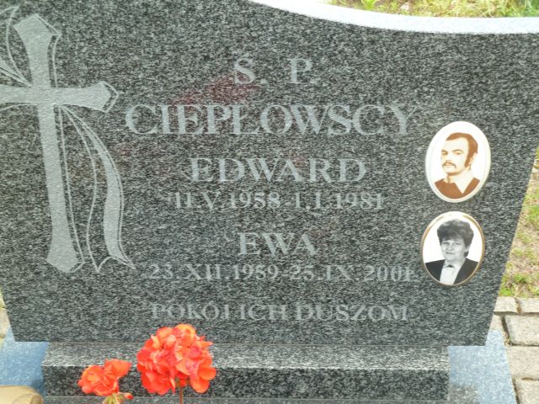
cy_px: 202
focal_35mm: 72
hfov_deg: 27.0
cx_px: 270
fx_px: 1121
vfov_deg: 20.4
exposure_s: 1/40
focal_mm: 11.9
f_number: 4.1
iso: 100
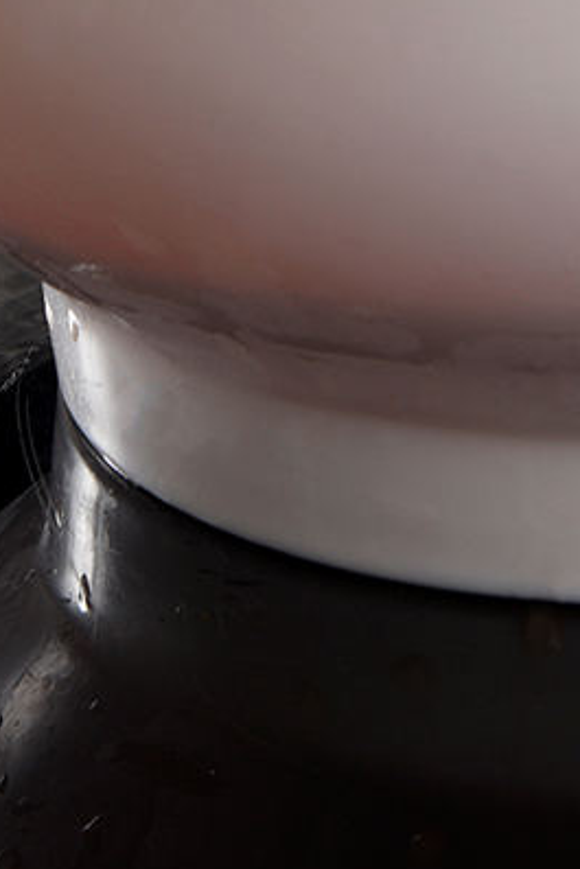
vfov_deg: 6.3
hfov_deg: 4.3
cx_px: 635
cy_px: -1054
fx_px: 7654
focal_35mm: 317
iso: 100
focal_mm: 70
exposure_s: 1/30
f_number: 14
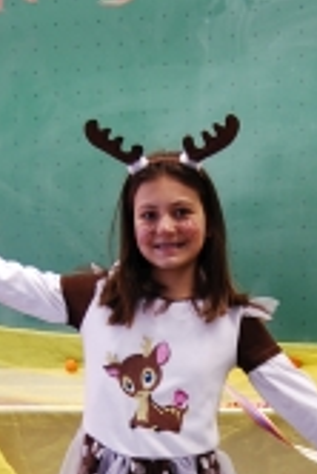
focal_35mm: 126
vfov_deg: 16.0
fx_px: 1665
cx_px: 210
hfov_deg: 10.9
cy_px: 440
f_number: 4.5
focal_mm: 31
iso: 200
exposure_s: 1/30
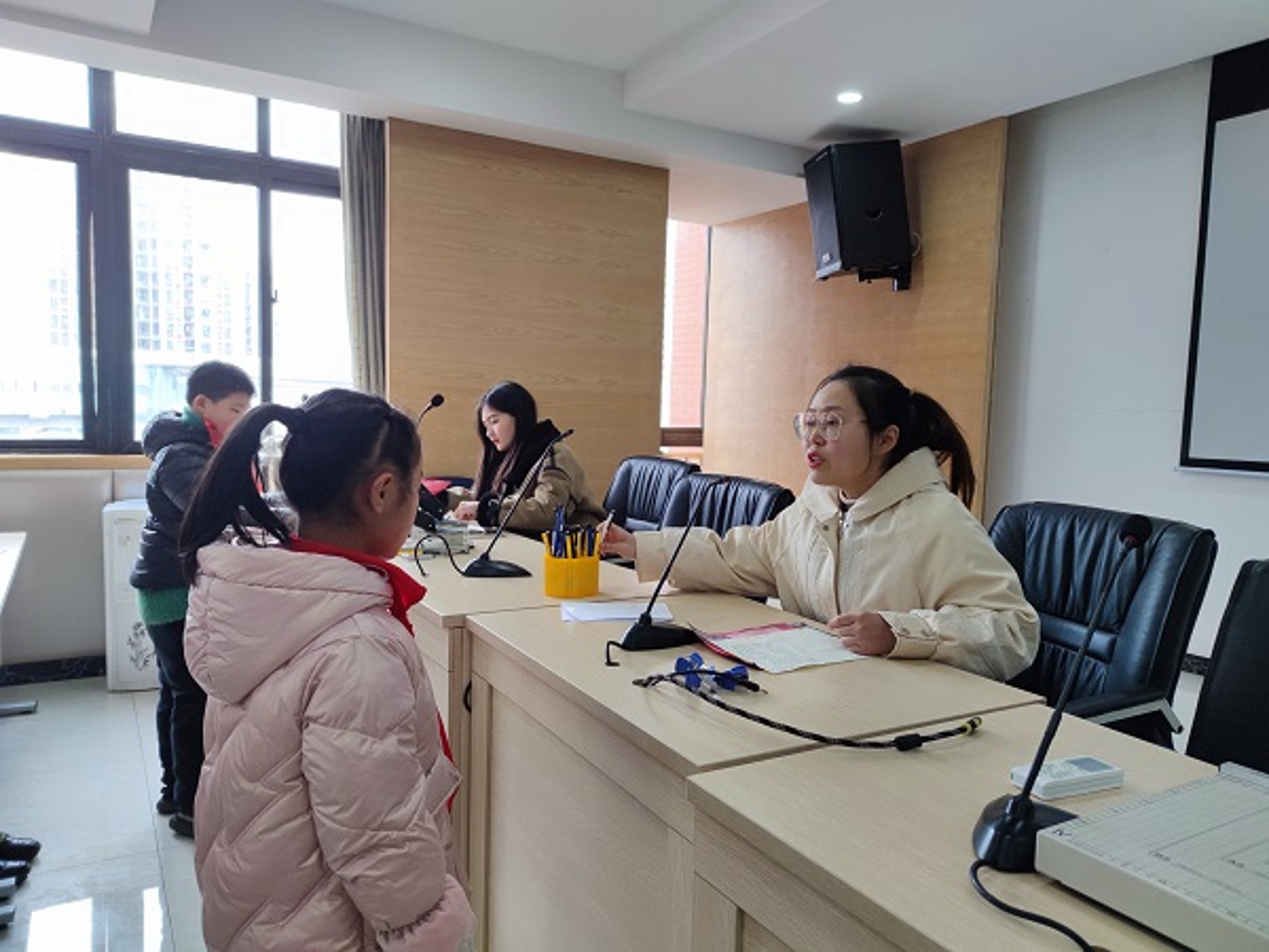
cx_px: 634
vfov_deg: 56.8
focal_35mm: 24
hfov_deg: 71.6
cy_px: 476
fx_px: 880
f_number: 1.69
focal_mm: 6.72
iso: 93
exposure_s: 1/100
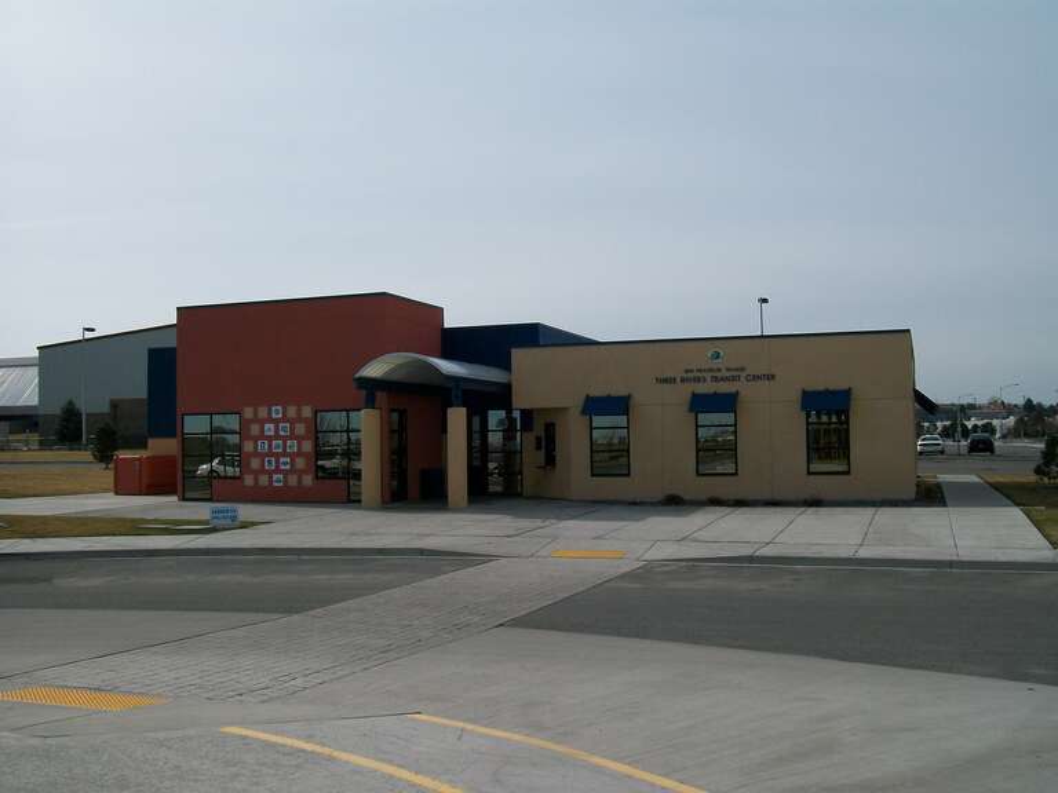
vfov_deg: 39.7
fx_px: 1100
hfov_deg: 51.4
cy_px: 396
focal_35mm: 36
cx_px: 529
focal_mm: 6
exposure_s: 1/1250
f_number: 4.8
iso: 80
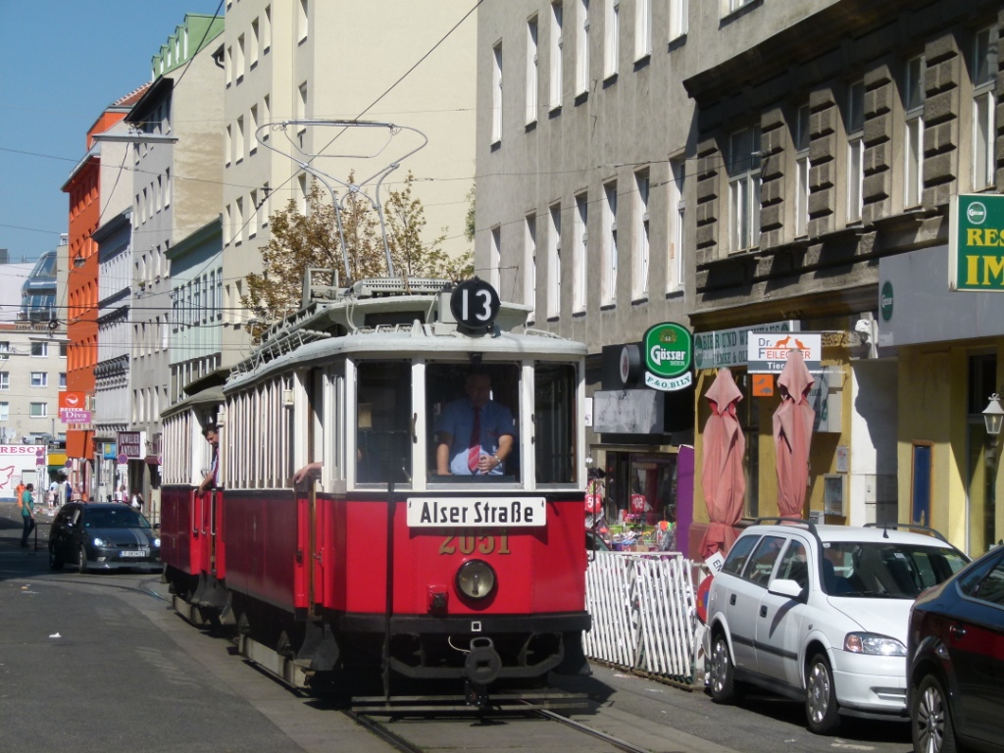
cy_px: 376
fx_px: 2581
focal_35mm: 89
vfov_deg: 16.6
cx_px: 502
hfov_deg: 22.0
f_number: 4
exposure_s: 1/1600
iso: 100
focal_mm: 16.1
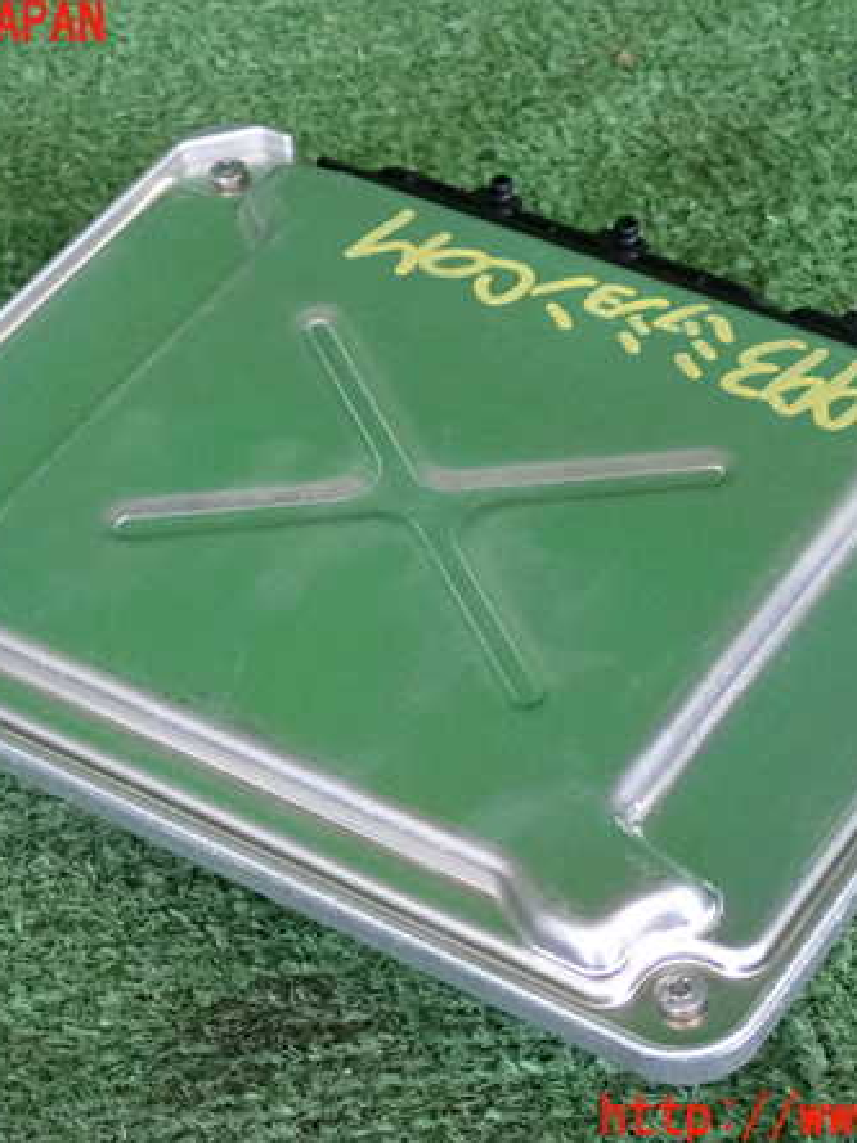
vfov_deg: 20.4
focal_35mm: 96
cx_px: 409
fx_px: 3169
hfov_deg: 15.4
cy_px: 572
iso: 1250
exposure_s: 1/125
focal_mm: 12.73
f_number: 3.9
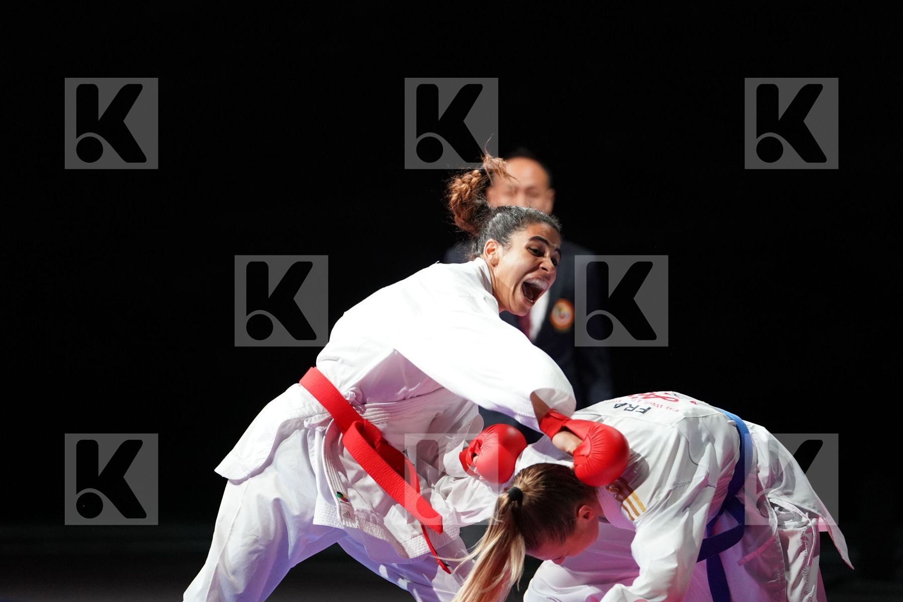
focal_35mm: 165
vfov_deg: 8.3
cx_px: 452
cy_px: 301
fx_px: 4138
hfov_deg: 12.5
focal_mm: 165
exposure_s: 1/1000
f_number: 2.8
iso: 6400
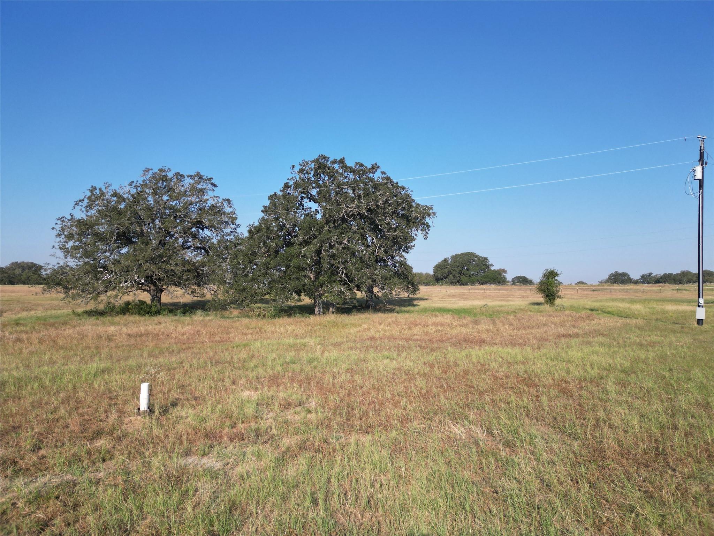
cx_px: 357
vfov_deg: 56.8
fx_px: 495
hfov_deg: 71.6
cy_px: 268
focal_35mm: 24
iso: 100
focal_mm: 6.72
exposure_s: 1/2500
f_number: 1.7
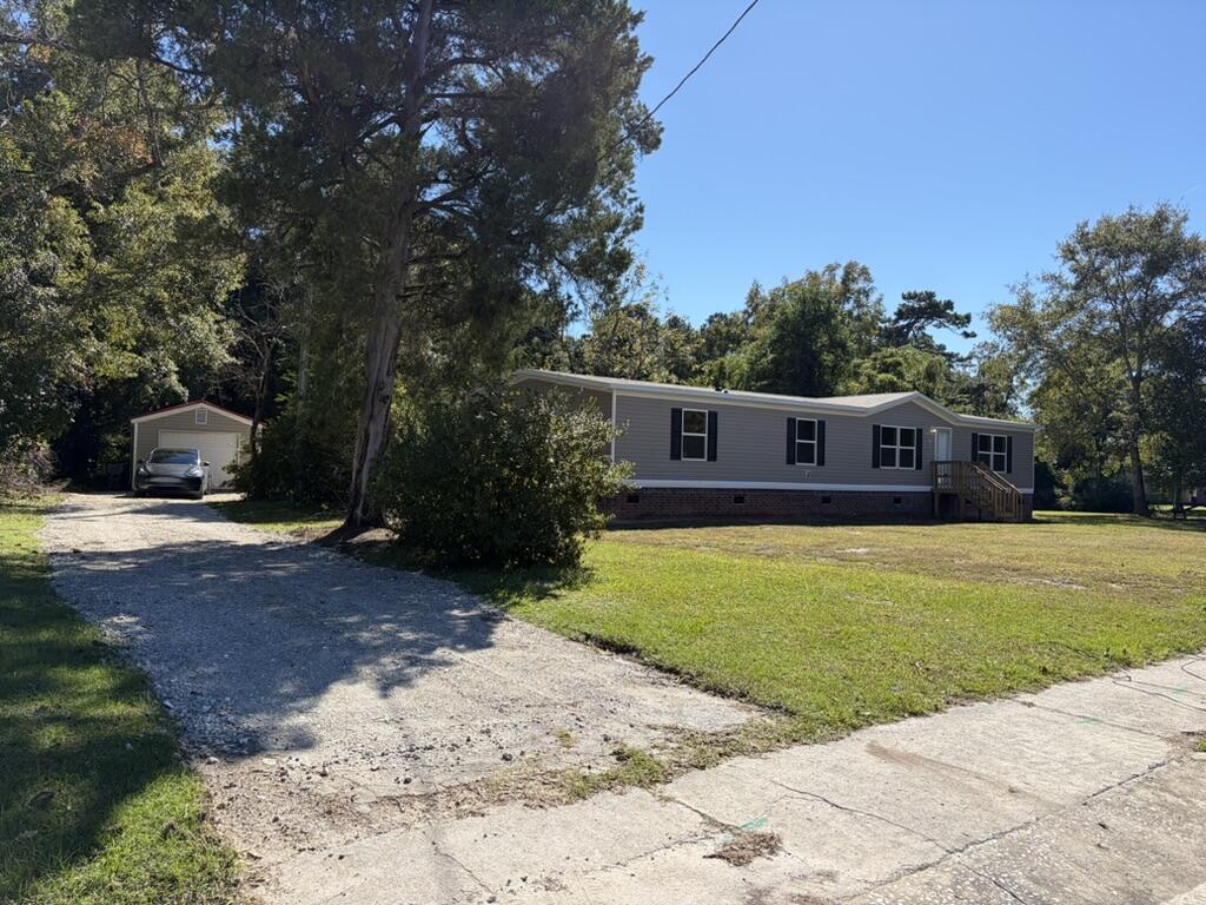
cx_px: 603
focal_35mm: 26
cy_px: 452
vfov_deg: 53.1
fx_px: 906
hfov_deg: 67.3
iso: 50
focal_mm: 5.96
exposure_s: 1/2985
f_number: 1.6
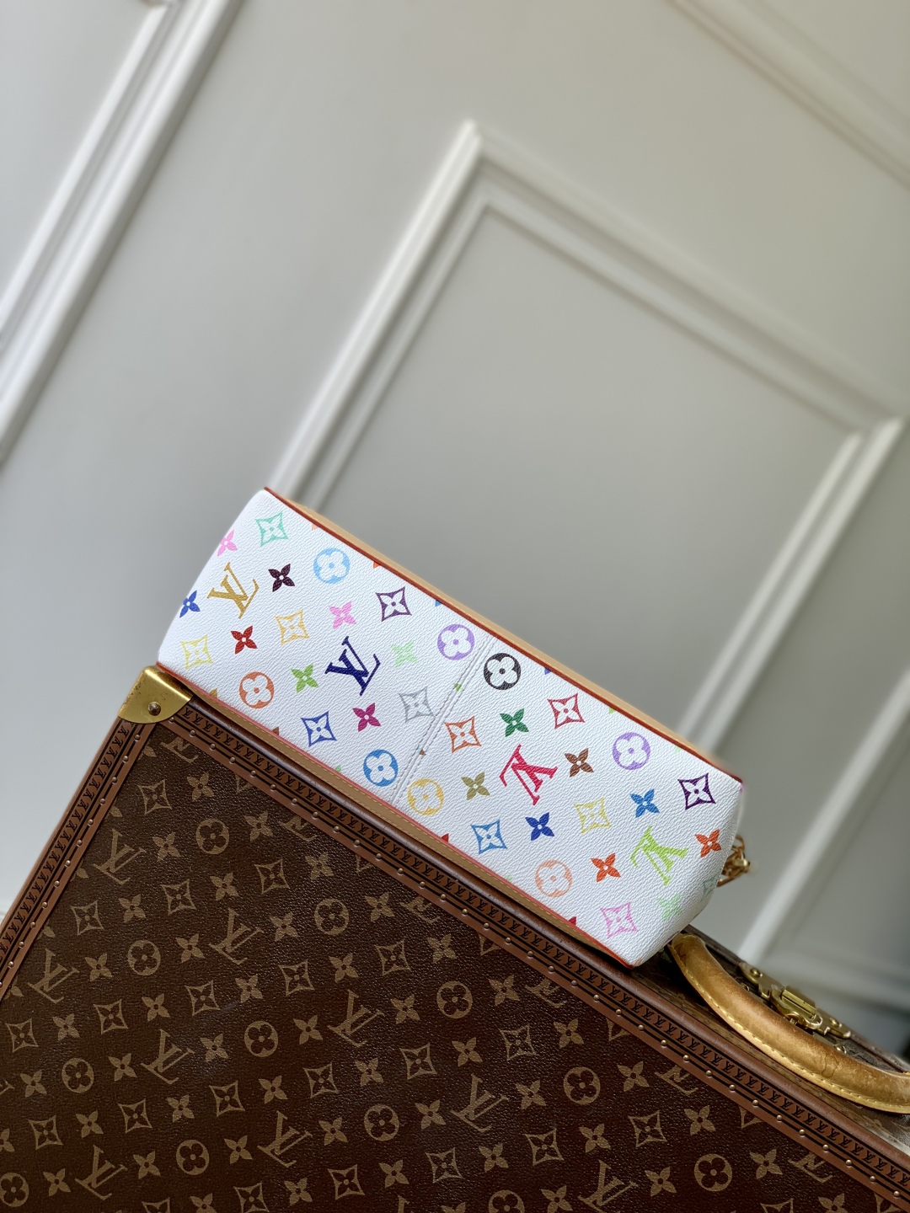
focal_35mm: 52
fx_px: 1823
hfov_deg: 28.0
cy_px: 606
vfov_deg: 36.8
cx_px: 455
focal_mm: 6
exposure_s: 1/129
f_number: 2.4
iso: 16
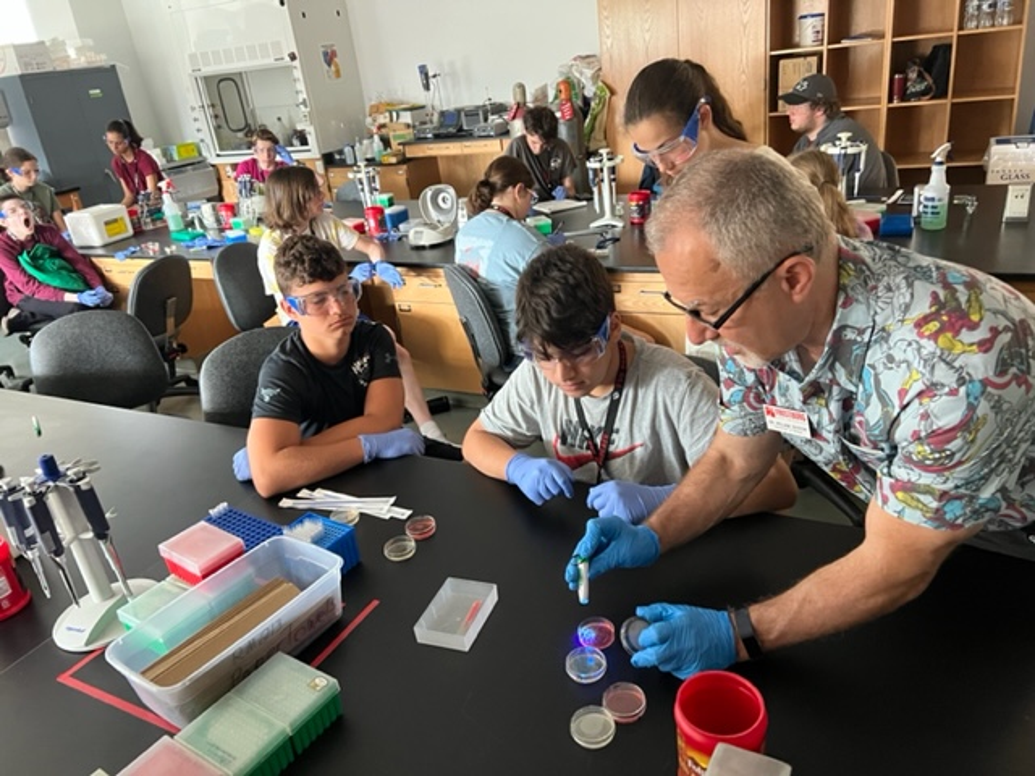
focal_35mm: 26
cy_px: 388
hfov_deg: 67.3
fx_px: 777
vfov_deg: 53.1
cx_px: 518
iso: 640
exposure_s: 1/40
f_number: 1.5
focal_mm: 5.7
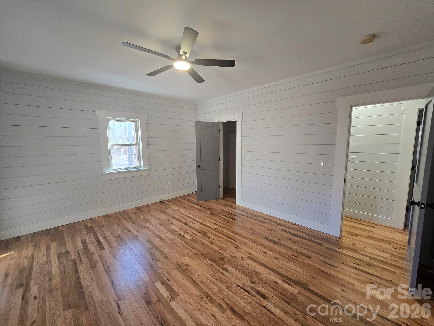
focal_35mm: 13
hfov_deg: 106.2
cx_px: 217
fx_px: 163
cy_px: 163
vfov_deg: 89.9
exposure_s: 1/60
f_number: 2.2
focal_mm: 2.2
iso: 160
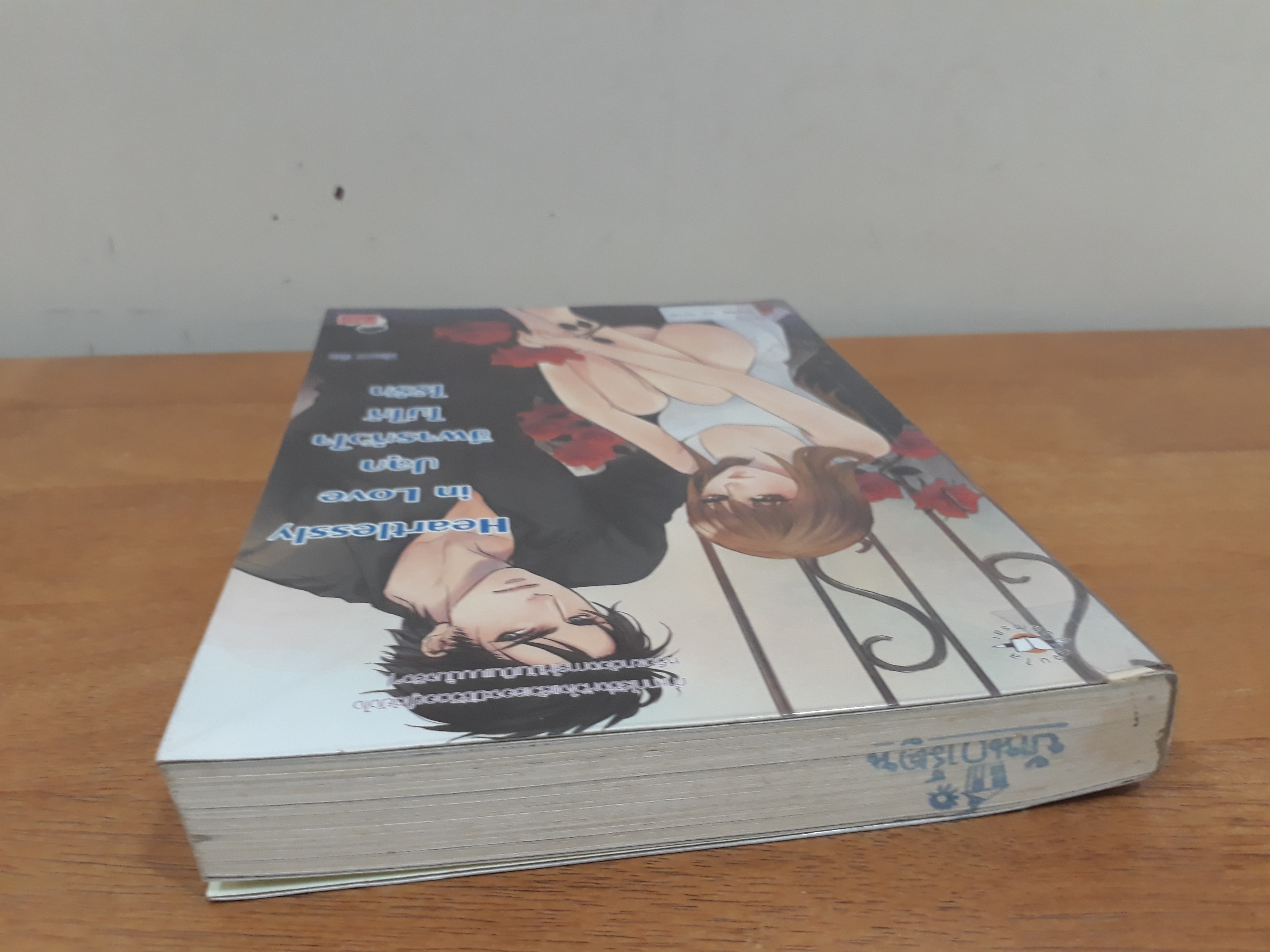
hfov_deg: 65.3
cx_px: 635
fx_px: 991
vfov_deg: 51.4
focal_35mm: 27
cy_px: 476
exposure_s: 1/17
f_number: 1.9
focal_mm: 3.6
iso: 160
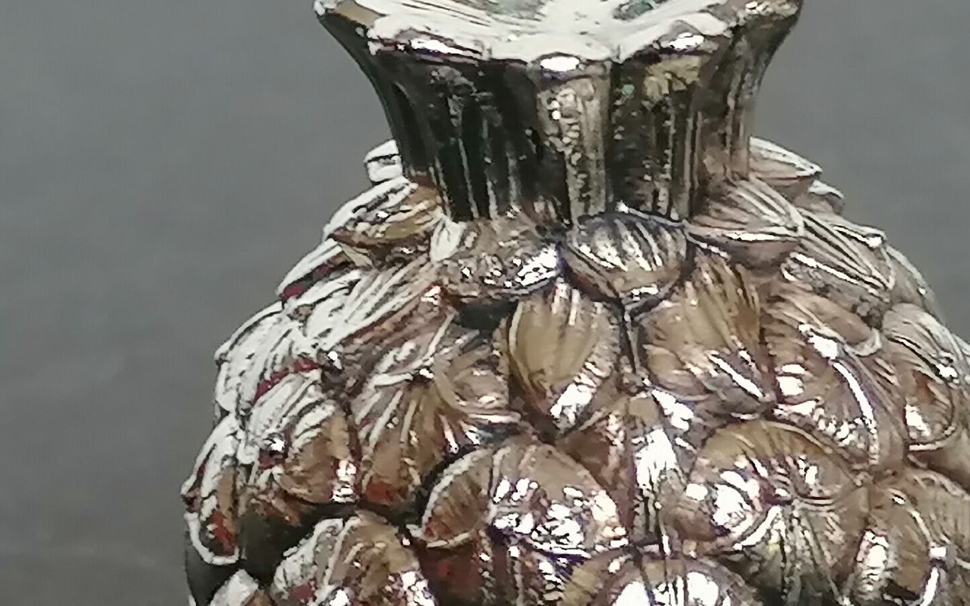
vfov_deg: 8.1
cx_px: 1089
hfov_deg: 12.8
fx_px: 4256
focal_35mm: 161
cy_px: 641
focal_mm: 4.75
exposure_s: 1/50
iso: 100
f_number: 1.8
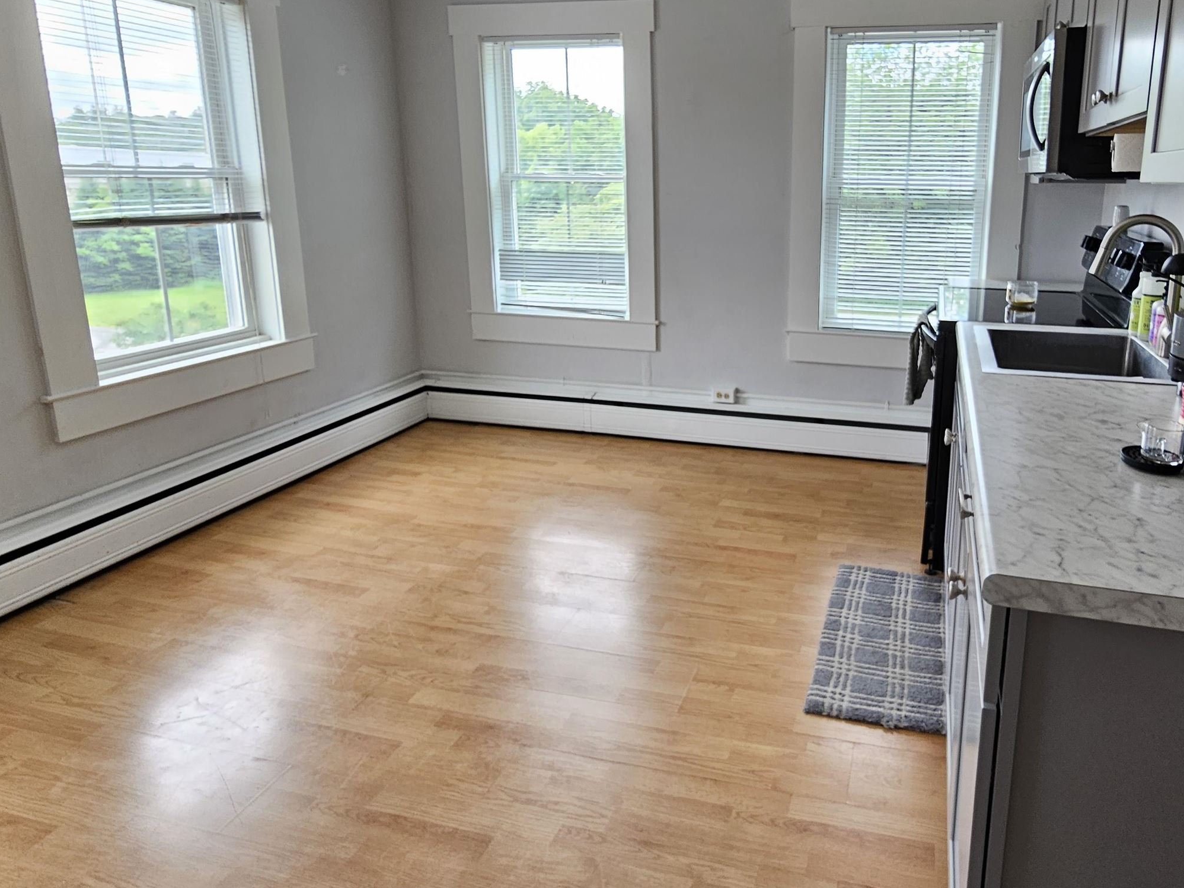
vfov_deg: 64.8
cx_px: 767
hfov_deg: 79.6
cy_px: 320
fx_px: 684
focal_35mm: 20
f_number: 2.2
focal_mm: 2.2
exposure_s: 1/60
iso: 64
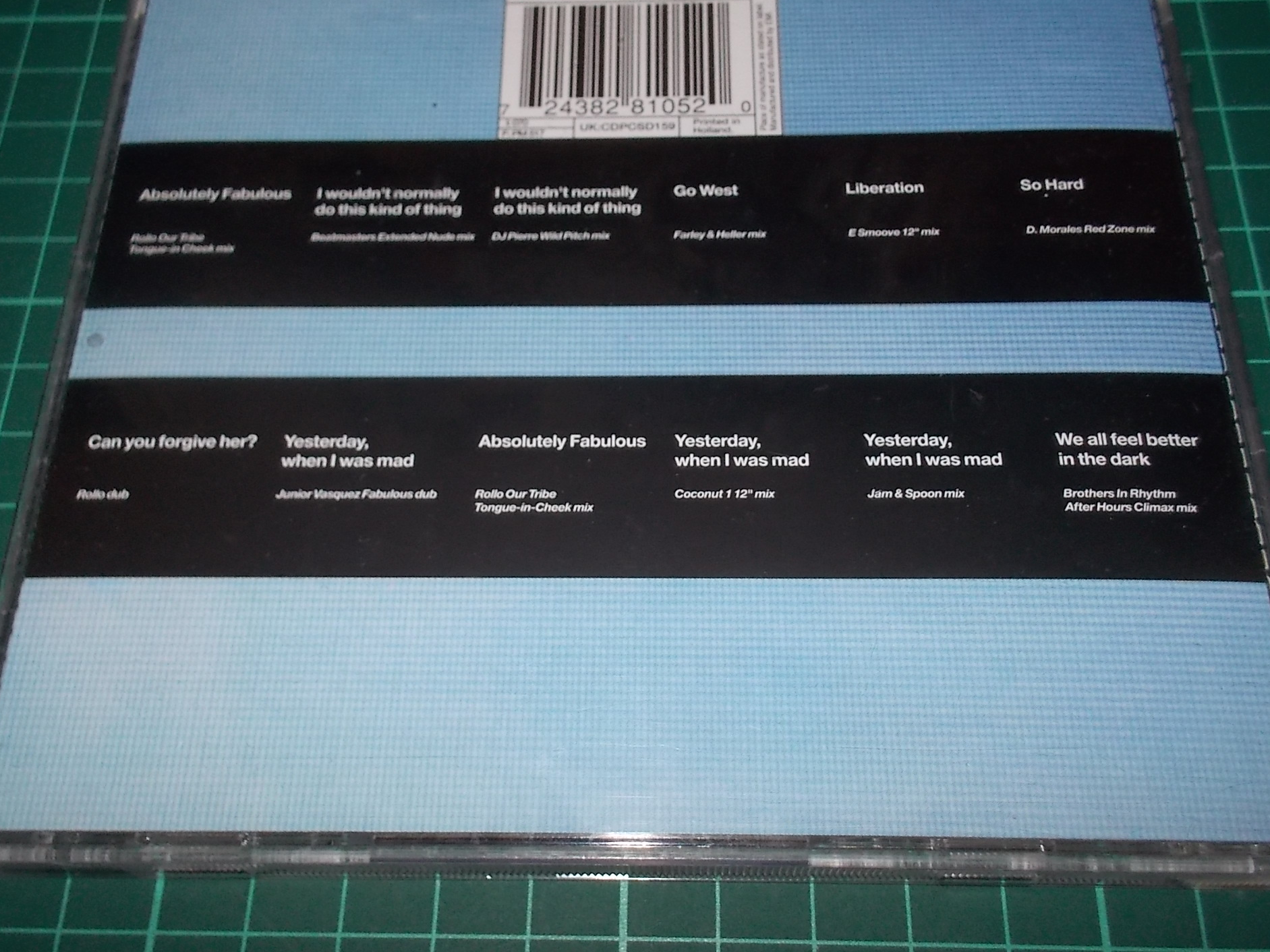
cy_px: 469
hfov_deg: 52.6
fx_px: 1284
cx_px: 620
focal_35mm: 35
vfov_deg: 40.7
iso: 200
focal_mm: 4.1
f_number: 3.3
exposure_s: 1/30
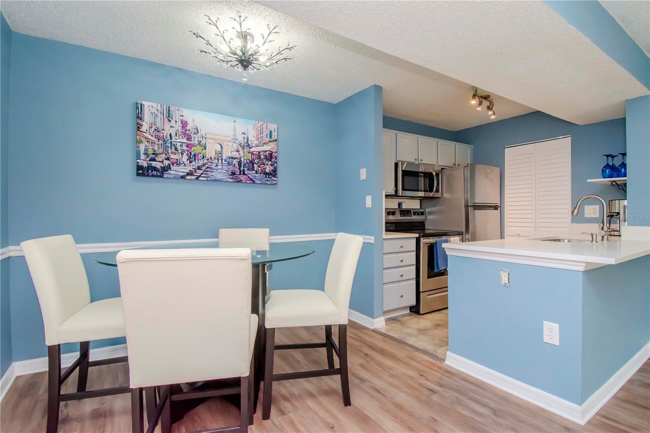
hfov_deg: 95.0
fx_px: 298
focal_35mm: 16
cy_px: 216
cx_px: 325
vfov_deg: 72.0
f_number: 11
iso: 800
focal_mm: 11
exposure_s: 1/80
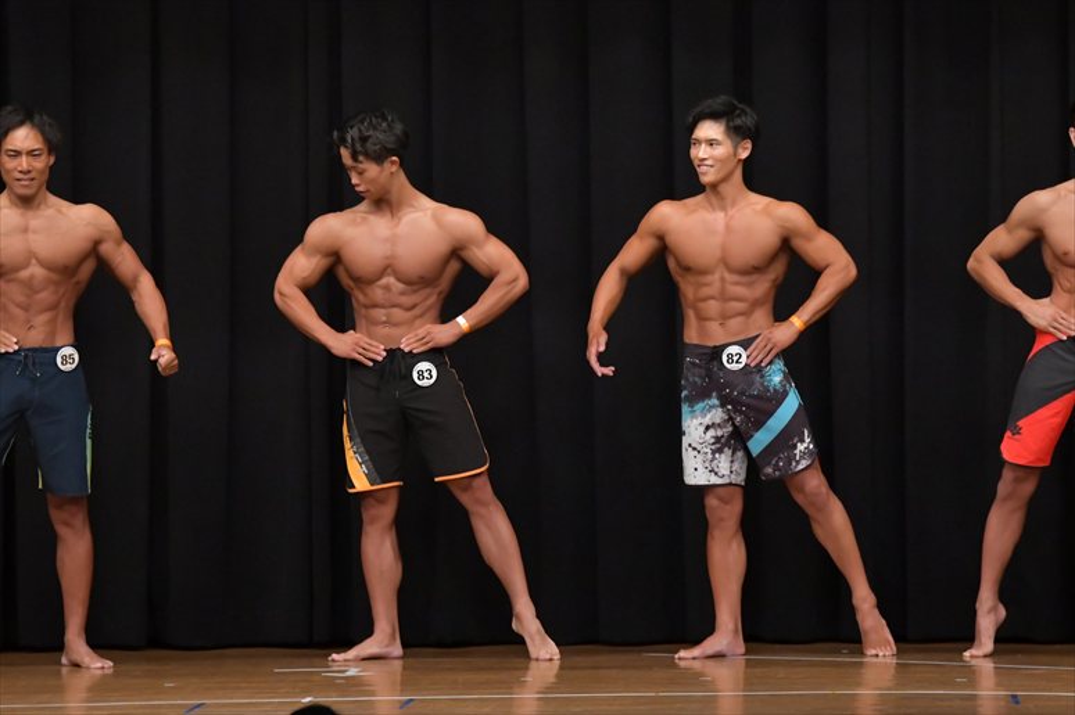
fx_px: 6716
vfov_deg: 6.1
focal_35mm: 225
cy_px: 358
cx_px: 538
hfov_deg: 9.2
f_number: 5.6
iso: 6400
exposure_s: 1/400
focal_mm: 150
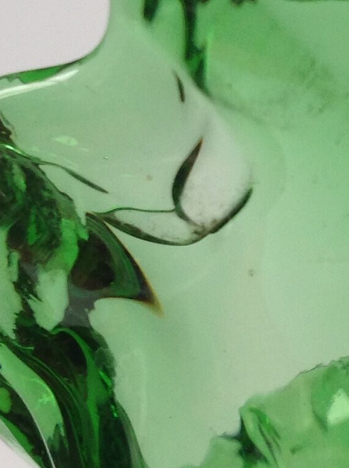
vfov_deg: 16.7
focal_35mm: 118
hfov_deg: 12.2
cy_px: 245
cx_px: 434
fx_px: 1591
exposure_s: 1/60
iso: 50
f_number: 2.4
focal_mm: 4.28
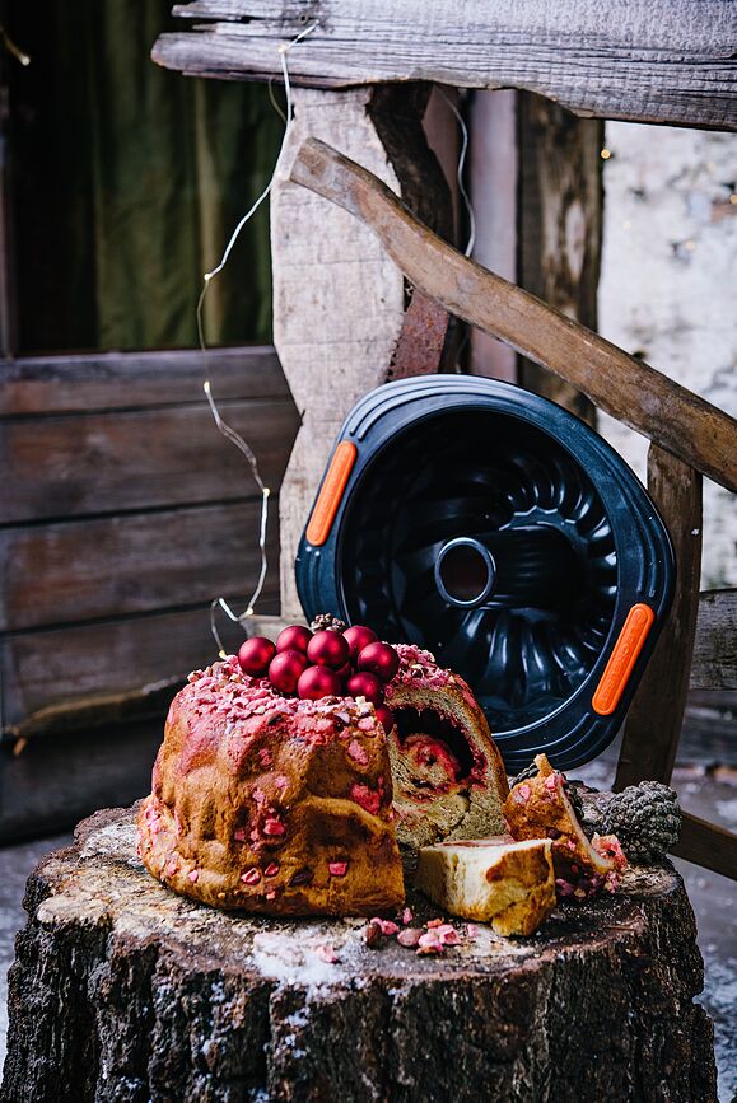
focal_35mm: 60
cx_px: 368
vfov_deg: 33.4
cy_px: 552
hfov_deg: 22.6
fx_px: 1840
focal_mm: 60
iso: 250
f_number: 6.3
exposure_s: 1/250
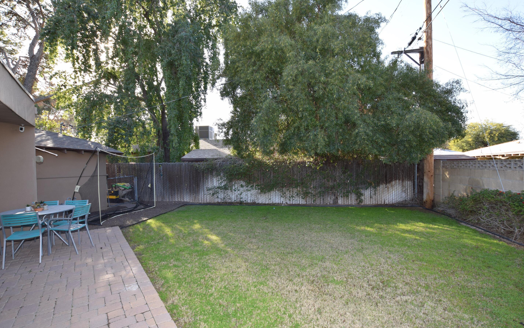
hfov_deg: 97.8
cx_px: 266
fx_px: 229
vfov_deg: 71.2
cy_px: 170
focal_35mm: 16
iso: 200
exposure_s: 1/125
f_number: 5.6
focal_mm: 10
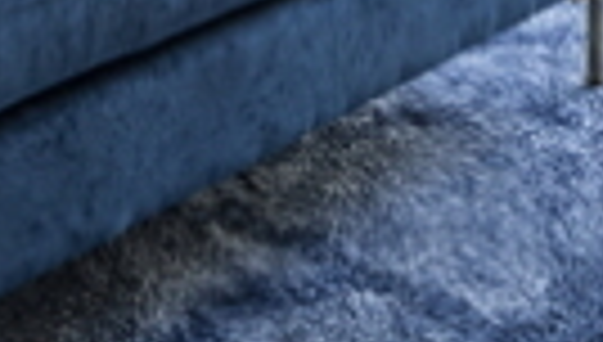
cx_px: 234
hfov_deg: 17.4
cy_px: -770
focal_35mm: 123
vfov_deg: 8.1
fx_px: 1971
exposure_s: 1/5
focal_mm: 15
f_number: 9
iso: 320
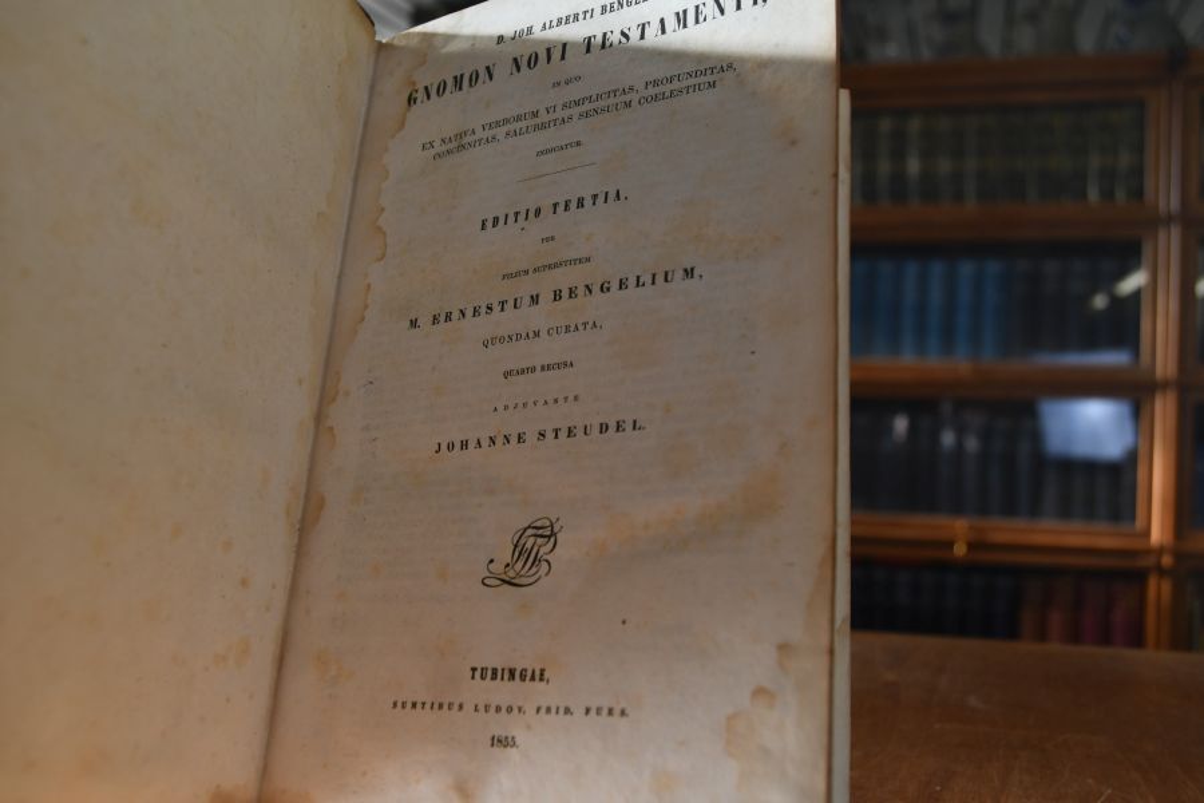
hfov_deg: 55.8
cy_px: 402
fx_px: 1137
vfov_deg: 38.9
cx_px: 602
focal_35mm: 34
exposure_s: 1/250
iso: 360
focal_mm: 23
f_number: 5.6
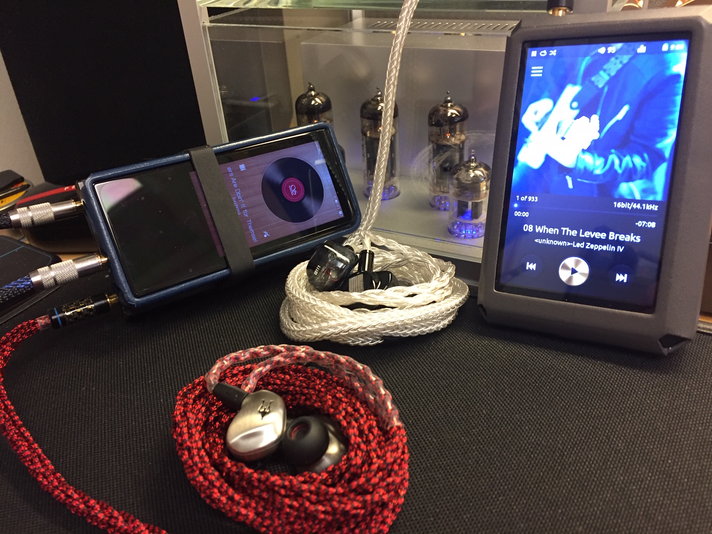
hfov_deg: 61.7
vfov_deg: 48.2
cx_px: 356
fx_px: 596
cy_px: 267
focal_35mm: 29
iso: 160
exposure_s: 1/30
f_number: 2.2
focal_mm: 4.15
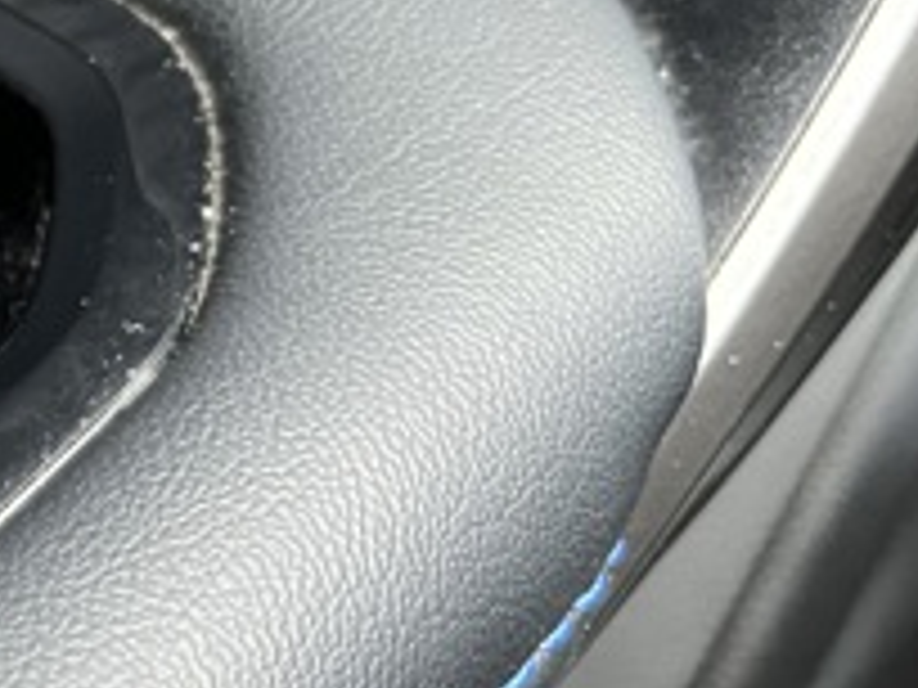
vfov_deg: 14.5
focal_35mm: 102
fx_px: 2705
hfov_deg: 16.3
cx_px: -706
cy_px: 243
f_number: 1.6
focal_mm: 5.1
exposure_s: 1/60
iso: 500
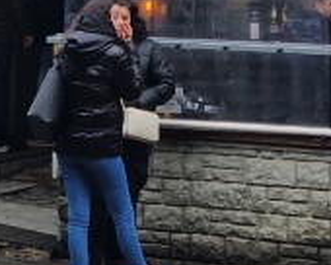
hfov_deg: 14.2
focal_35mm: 135
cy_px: -273
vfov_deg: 10.5
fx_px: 1323
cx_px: 239
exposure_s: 1/320
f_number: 1.8
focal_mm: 5.4
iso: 50
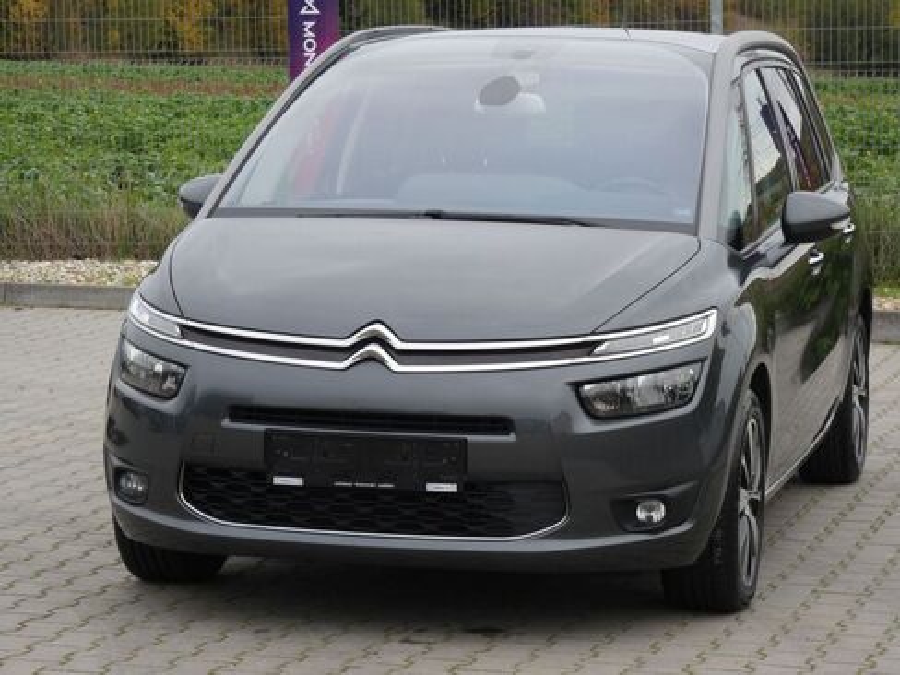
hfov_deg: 16.4
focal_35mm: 120
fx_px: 3120
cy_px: 338
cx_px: 450
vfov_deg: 12.3
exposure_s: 1/100
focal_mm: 21.5
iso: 80
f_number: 5.6
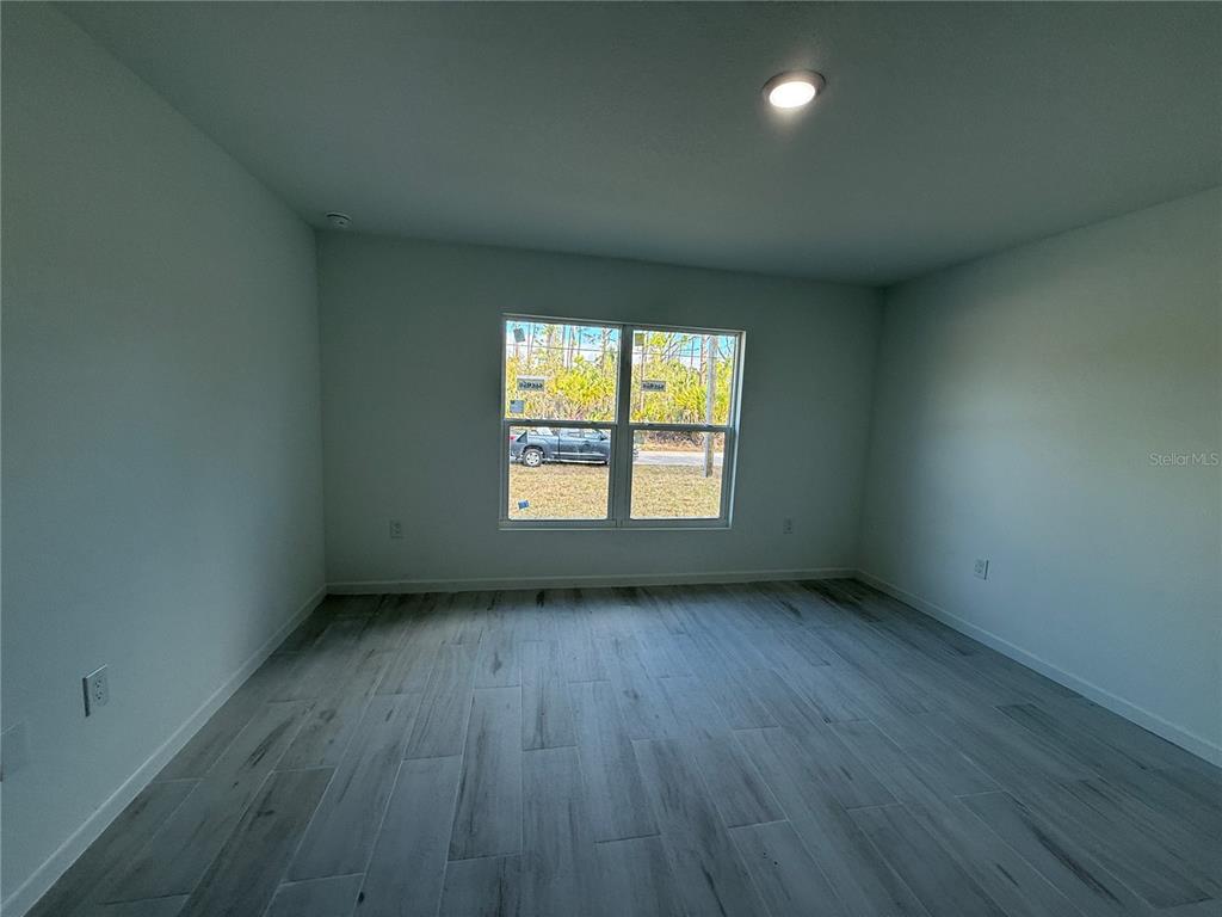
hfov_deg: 102.1
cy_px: 458
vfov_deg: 85.7
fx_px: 494
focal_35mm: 14
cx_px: 611
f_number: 2.2
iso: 64
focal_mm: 2.22
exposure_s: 1/127
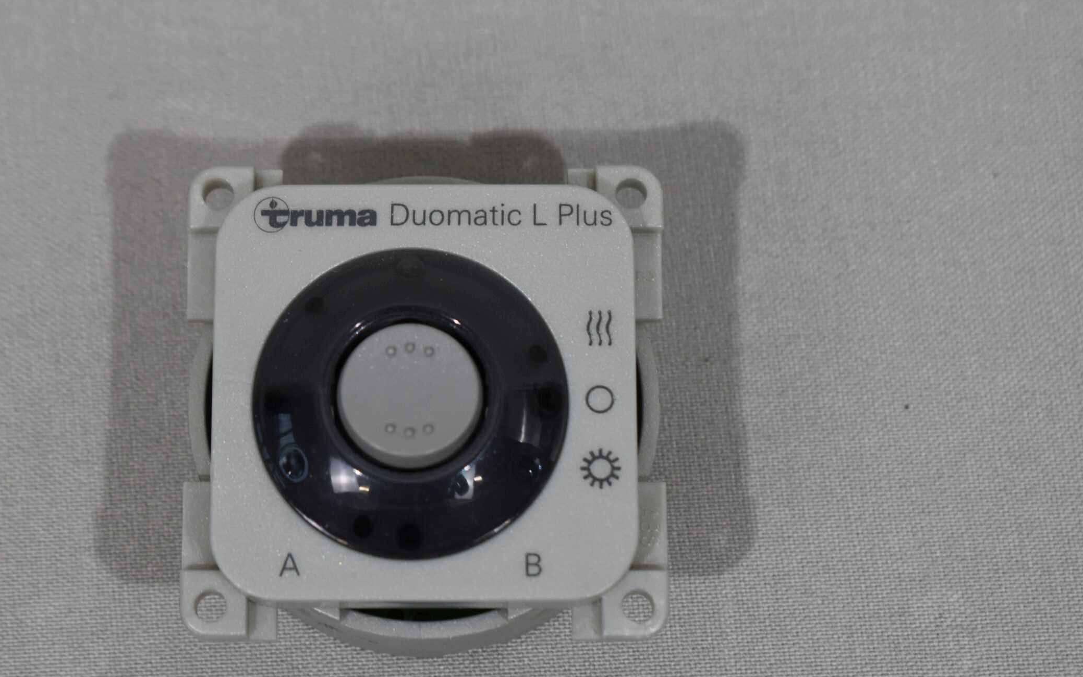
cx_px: 430
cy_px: 289
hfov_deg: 20.1
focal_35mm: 104
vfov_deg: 12.6
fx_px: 3059
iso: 400
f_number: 5.6
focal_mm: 55
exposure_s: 1/60
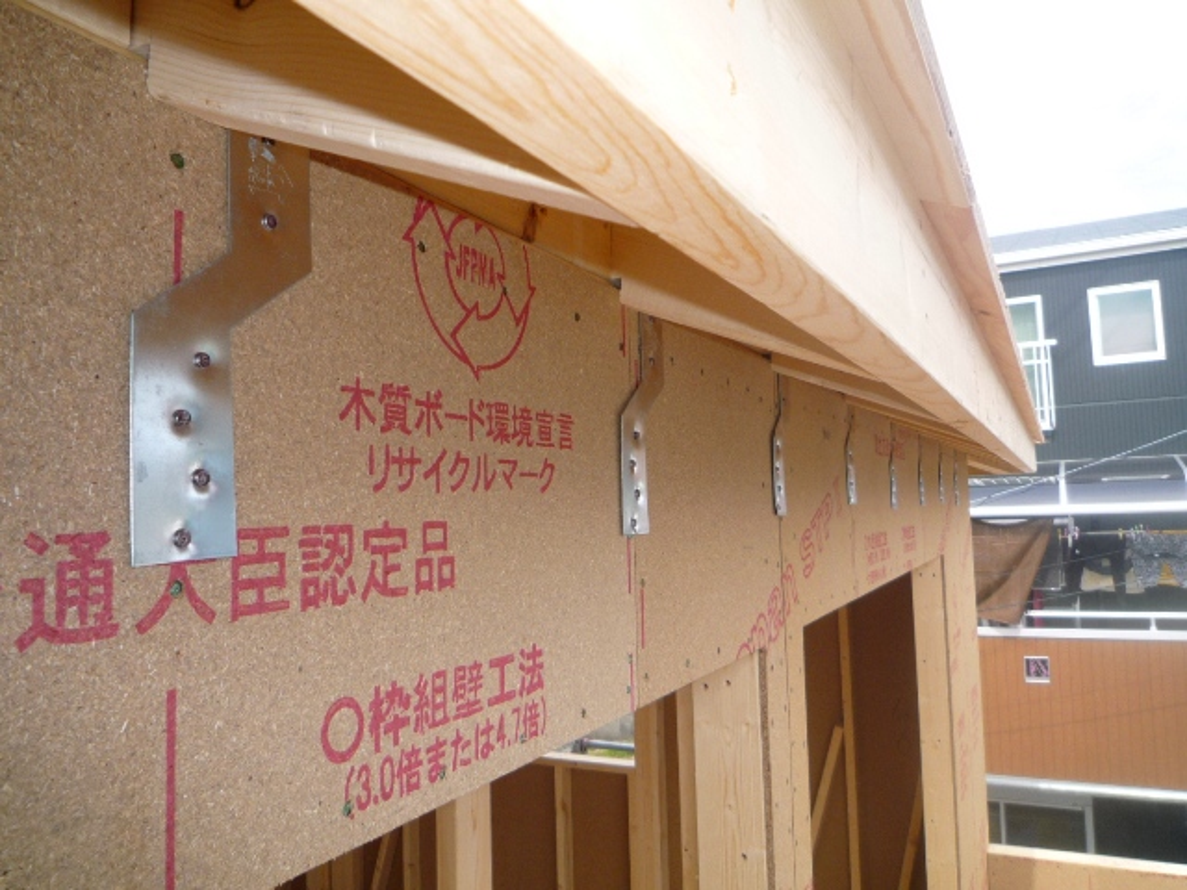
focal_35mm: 25
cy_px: 445
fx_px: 857
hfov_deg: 69.4
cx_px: 594
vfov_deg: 54.9
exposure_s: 1/400
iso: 100
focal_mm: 4.4
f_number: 2.8
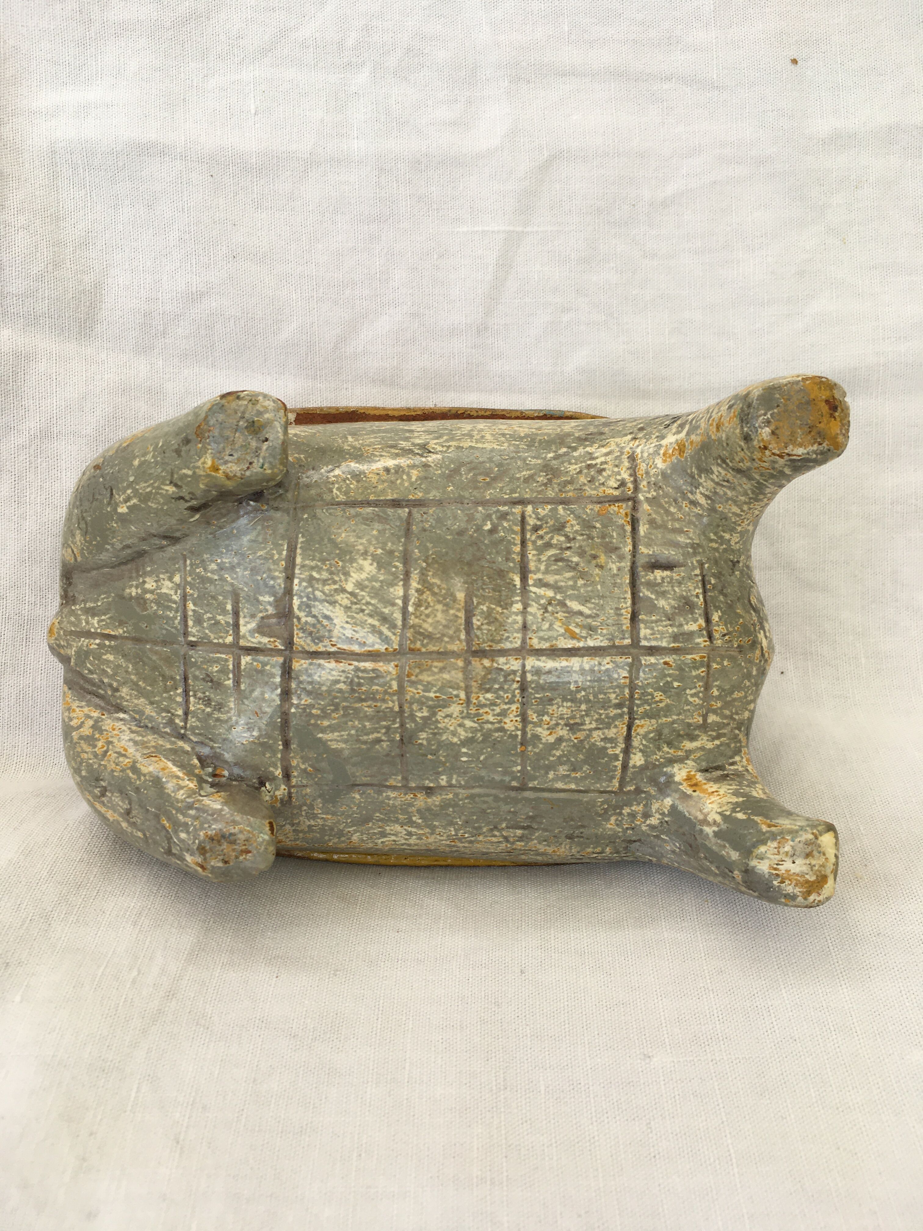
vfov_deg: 61.7
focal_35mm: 29
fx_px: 1031
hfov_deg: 48.2
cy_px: 616
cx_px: 462
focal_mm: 4.15
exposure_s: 1/475
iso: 25
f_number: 2.2
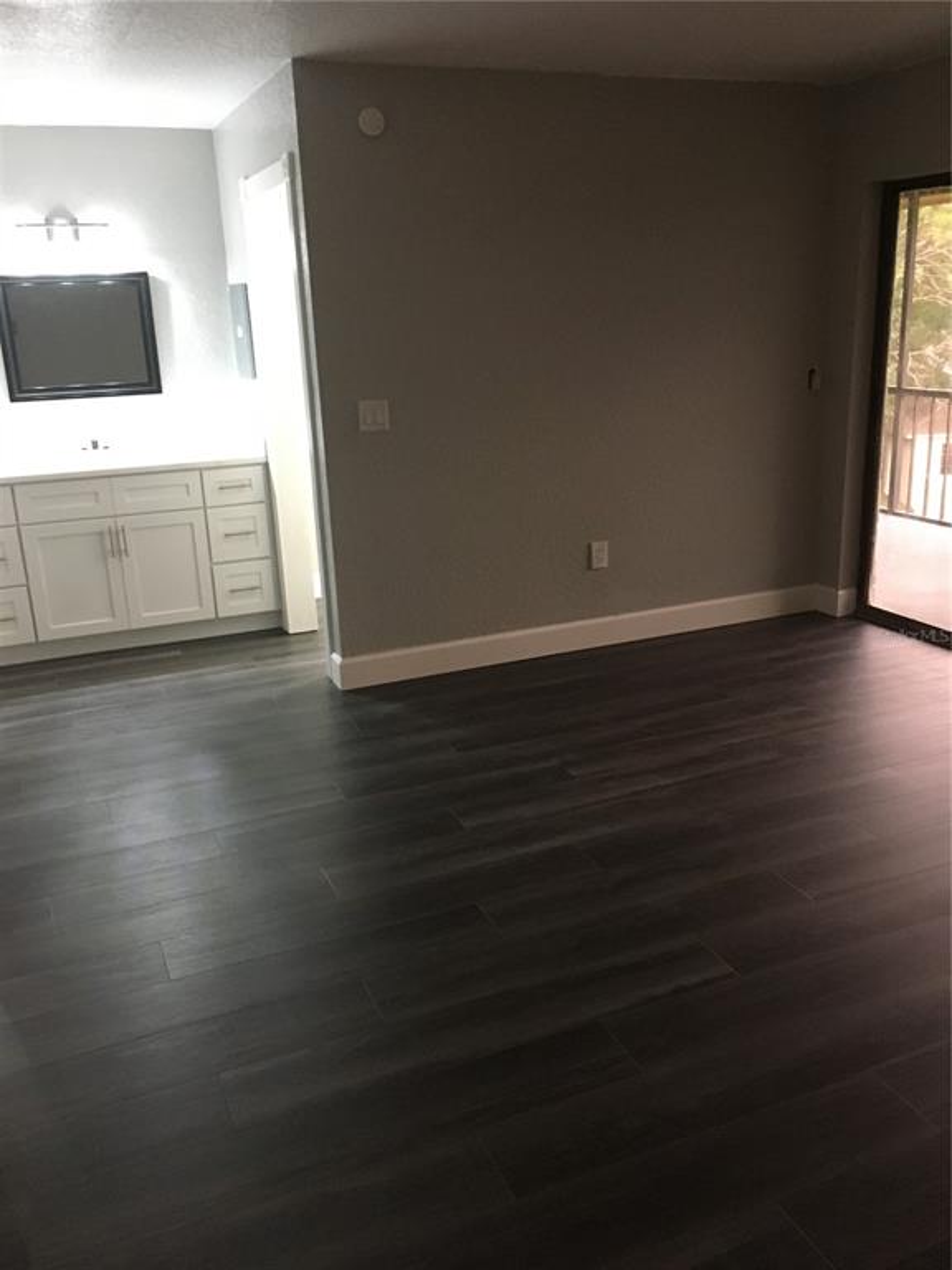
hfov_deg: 48.2
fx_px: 1063
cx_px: 476
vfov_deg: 61.7
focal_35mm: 29
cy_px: 635
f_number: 2.2
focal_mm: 4.15
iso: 200
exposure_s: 1/30
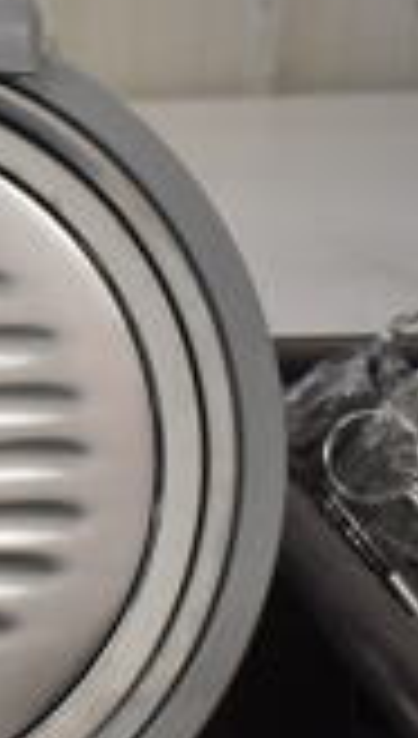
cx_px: -616
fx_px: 2056
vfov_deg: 20.0
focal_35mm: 105
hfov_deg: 10.0
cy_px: 630
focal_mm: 18
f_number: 3.5
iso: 800
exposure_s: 1/125
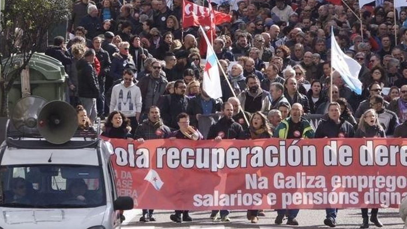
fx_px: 6508
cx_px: 287
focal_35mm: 603
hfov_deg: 3.6
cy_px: 37
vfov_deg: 2.0
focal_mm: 230
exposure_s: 1/1600
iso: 1600
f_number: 10
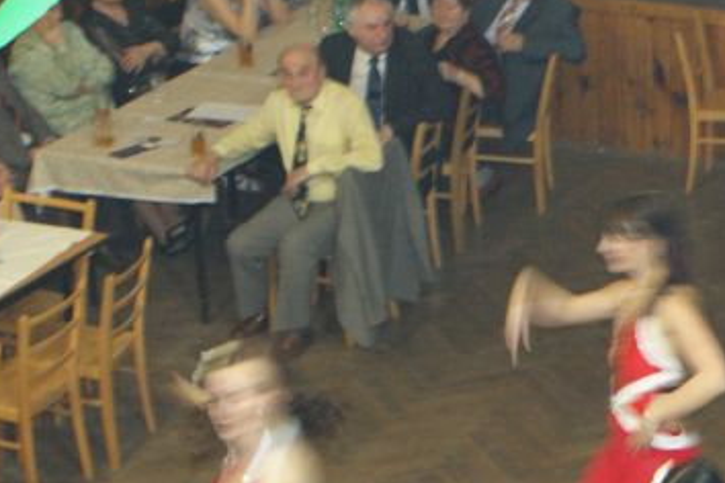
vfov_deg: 10.5
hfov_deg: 15.5
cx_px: 735
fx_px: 2618
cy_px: 445
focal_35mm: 130
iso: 800
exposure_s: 1/8
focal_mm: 30
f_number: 5
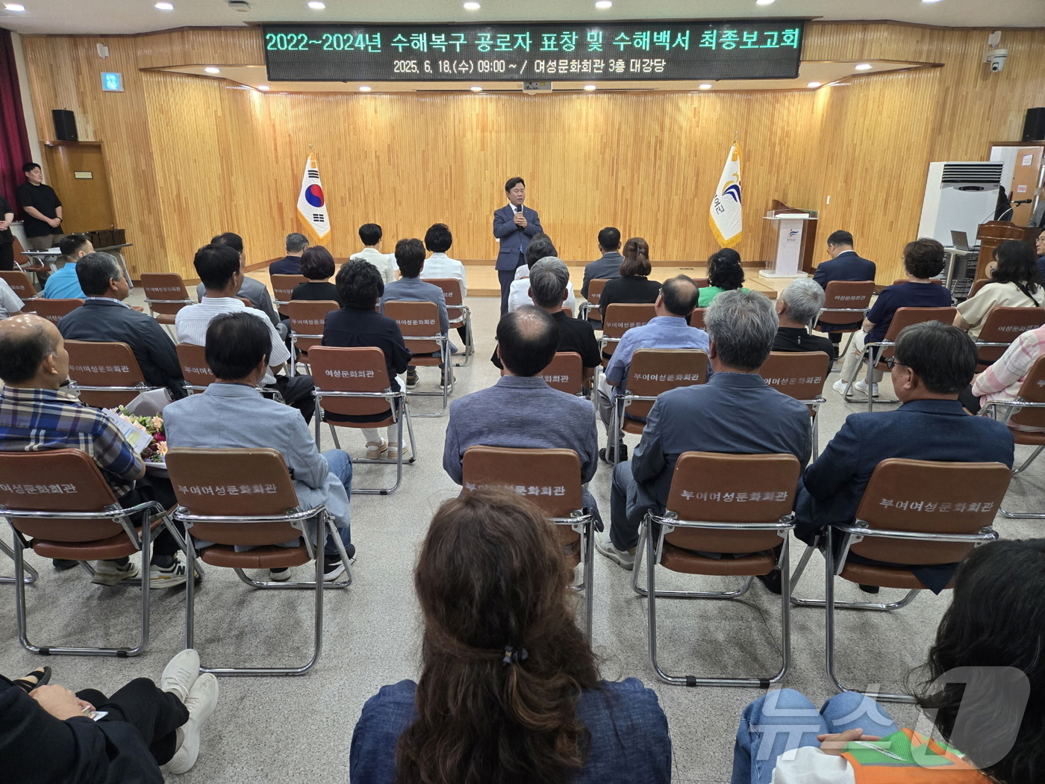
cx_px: 522
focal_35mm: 23
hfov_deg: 73.9
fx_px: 694
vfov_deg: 58.9
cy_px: 392
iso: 500
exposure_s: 1/120
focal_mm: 5.4
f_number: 1.8
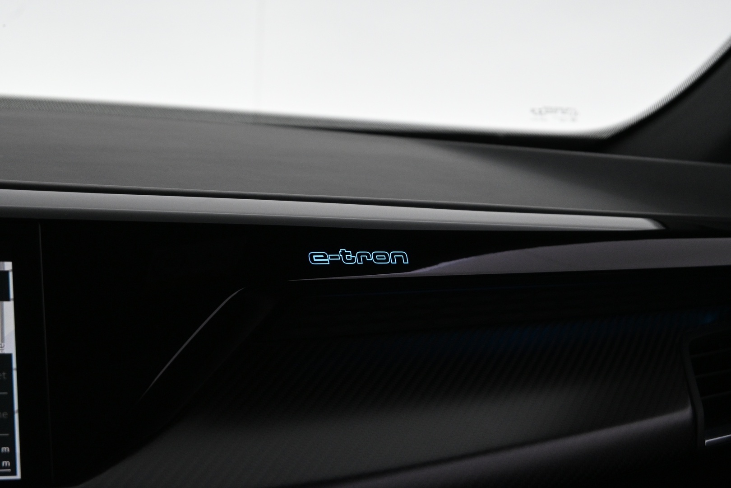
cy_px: 244
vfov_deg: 18.2
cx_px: 366
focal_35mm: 75
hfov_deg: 27.0
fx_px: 1523
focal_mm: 50
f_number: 6.3
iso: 1600
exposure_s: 1/50
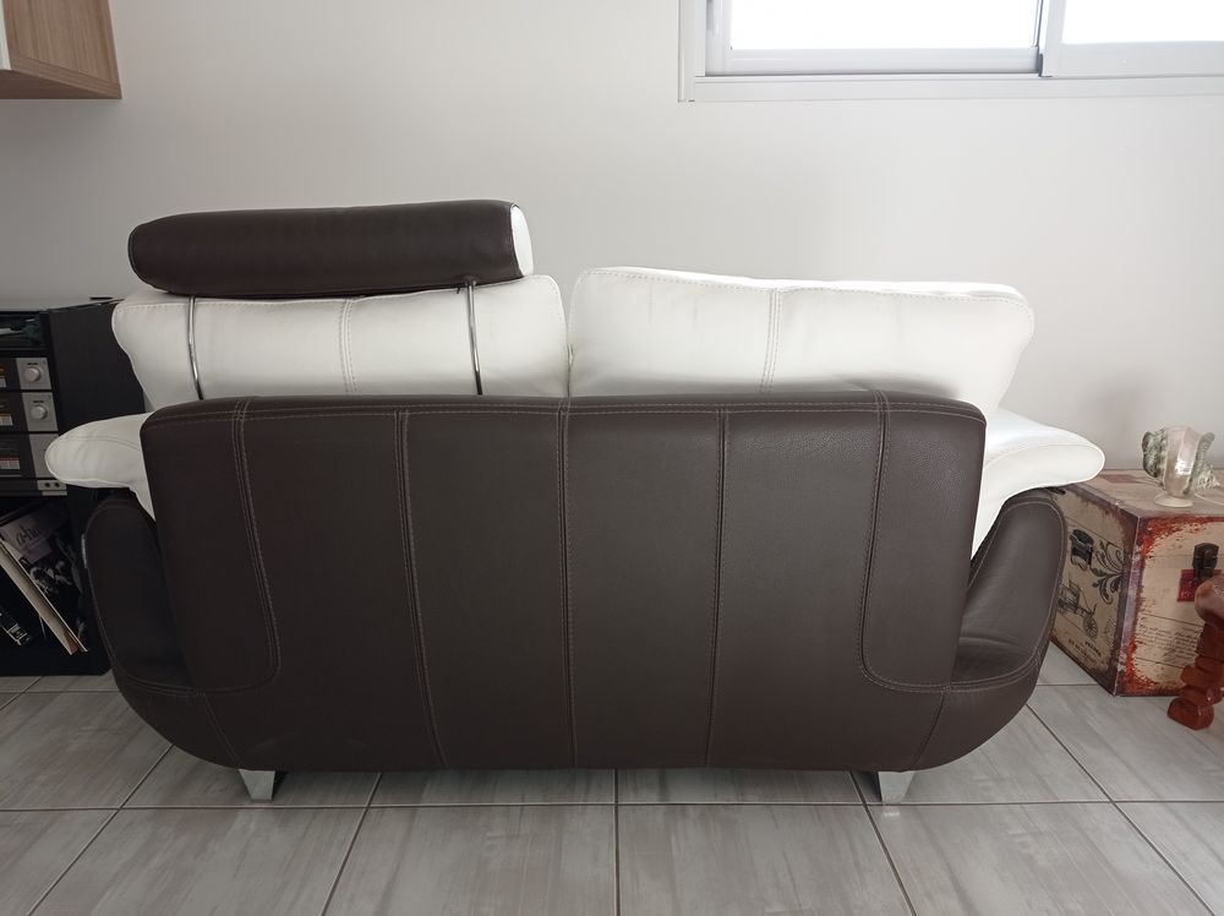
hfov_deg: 63.5
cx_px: 612
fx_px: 989
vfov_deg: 49.7
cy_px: 458
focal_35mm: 28
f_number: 1.79
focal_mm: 4.74
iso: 103
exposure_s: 1/201
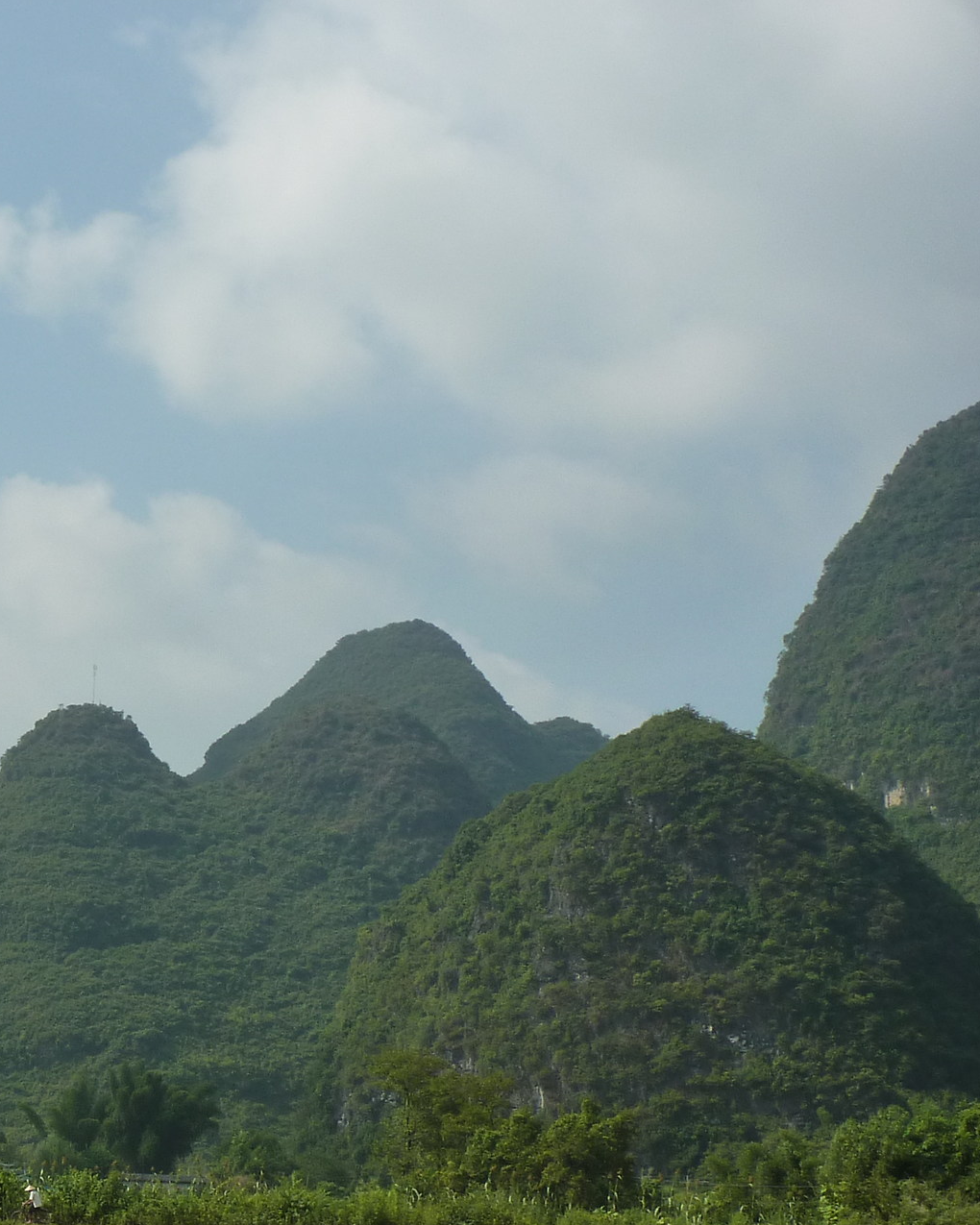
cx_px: -167
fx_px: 2465
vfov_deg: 27.7
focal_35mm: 68
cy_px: 846
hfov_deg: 21.1
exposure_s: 1/640
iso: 125
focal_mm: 6.1
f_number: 5.6
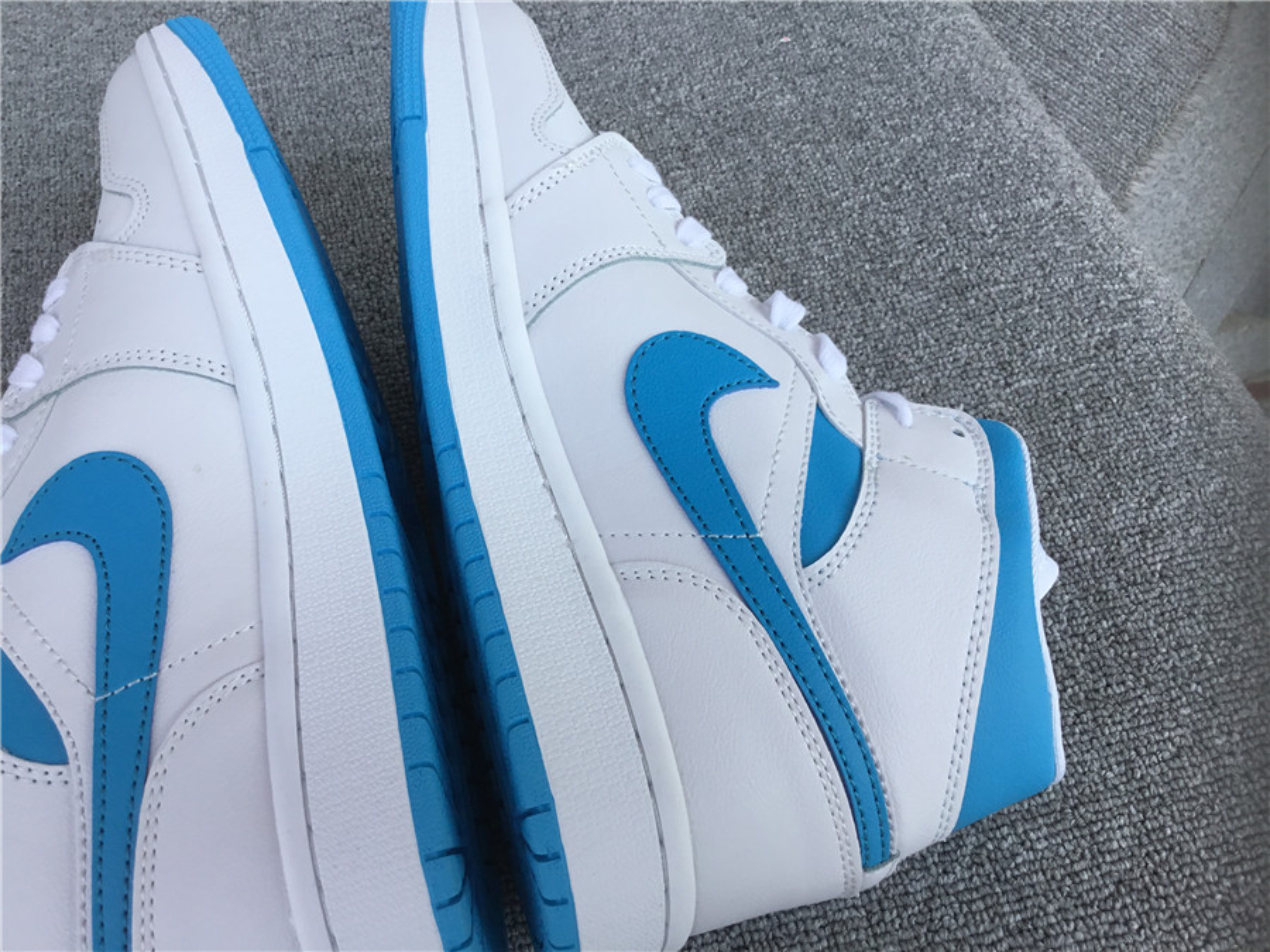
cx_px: 635
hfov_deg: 58.4
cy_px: 476
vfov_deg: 45.4
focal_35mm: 31
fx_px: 1137
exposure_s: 1/512
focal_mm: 3.3
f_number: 2.4
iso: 25
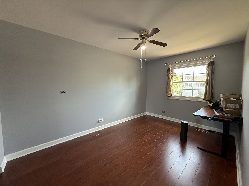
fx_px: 101
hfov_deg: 102.1
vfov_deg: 85.7
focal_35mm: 14
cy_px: 93
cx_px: 124
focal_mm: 2.22
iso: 250
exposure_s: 1/120
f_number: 2.2
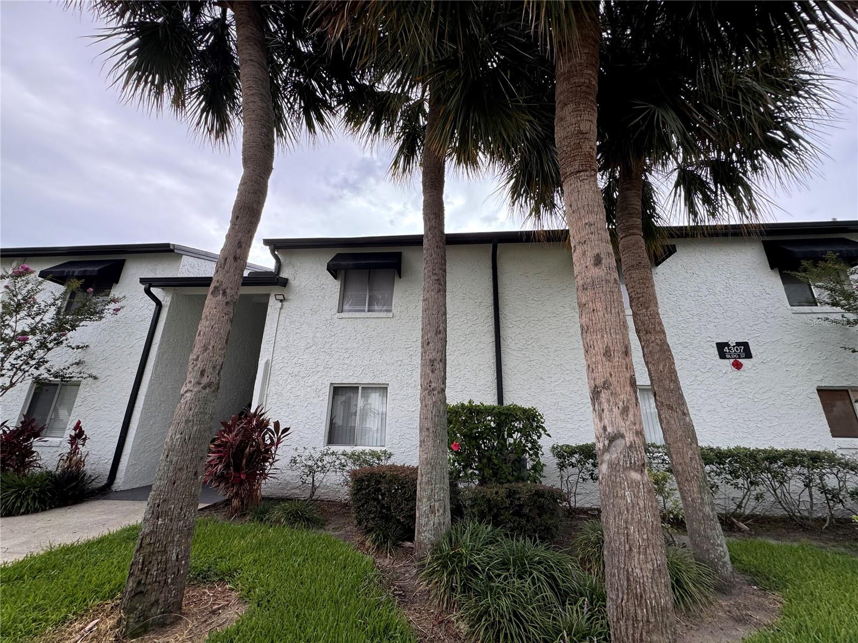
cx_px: 429
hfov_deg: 102.1
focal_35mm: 14
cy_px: 322
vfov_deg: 85.7
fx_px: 347
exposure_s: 1/99
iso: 50
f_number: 2.2
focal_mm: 2.22
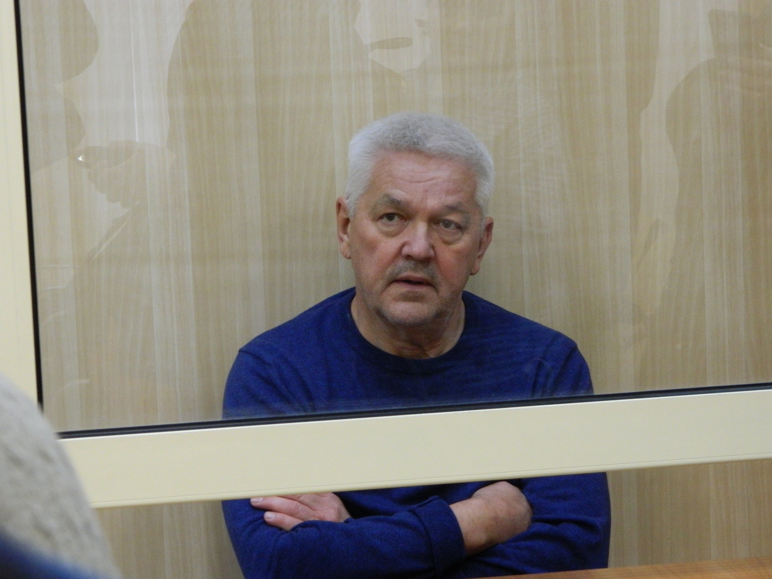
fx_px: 2988
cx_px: 400
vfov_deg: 11.1
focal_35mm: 134
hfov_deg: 14.7
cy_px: 298
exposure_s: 1/20
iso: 400
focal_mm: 23.2
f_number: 4.7
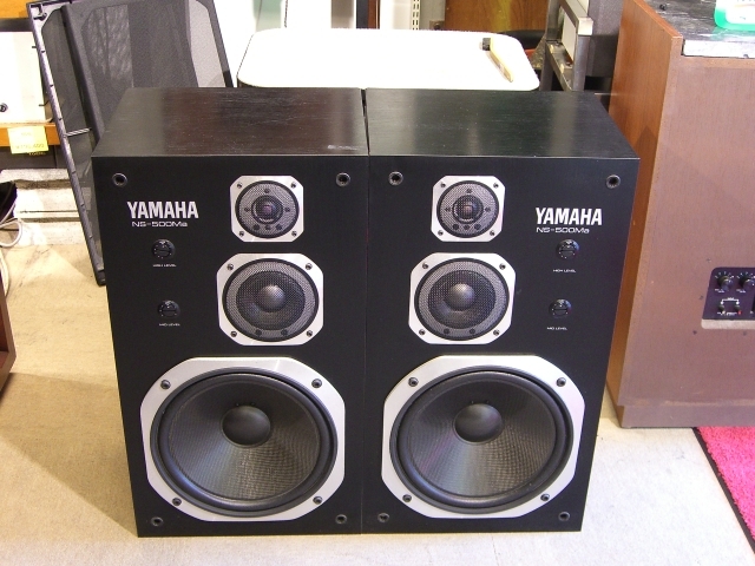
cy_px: 283
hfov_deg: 41.2
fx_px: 1003
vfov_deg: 31.5
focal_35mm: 46
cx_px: 378
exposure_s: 1/10
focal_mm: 9.5
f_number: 3.1
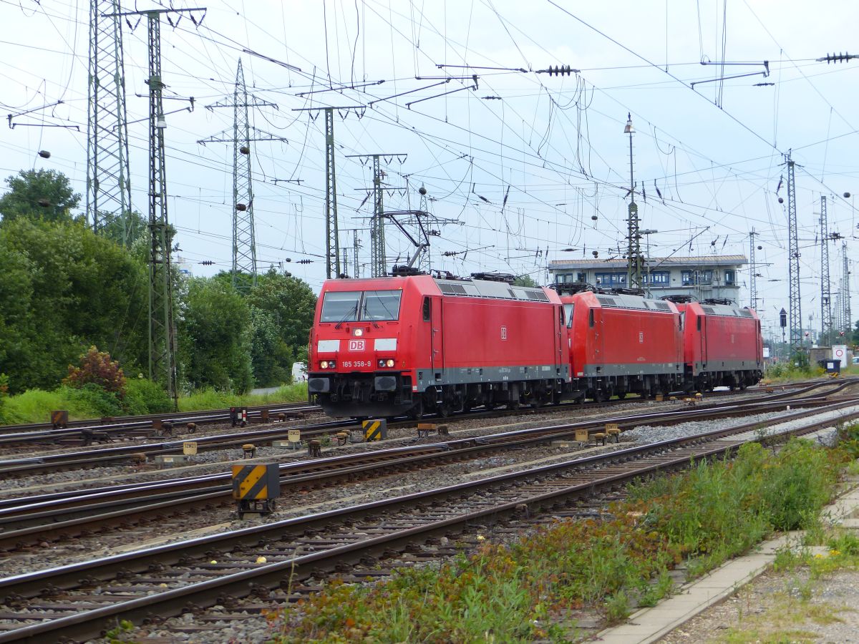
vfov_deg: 15.2
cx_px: 430
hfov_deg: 20.2
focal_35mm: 97
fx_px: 2407
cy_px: 322
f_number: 3.2
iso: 100
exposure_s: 1/640
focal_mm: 17.4
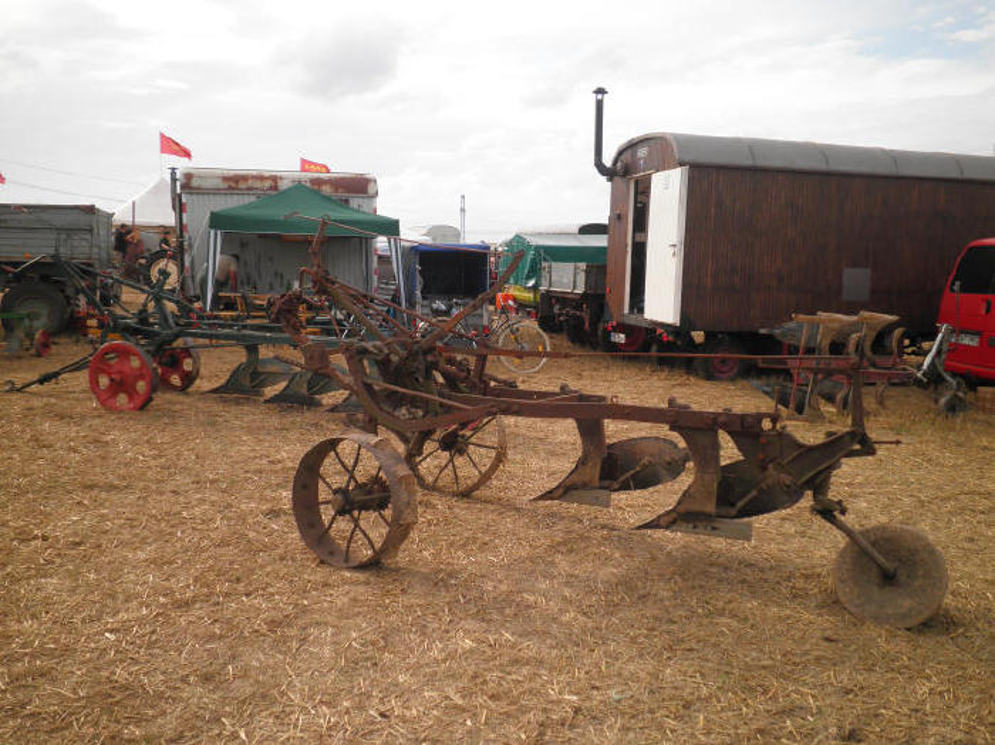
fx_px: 890
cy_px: 372
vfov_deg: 45.4
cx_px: 498
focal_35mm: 31
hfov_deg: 58.4
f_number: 2.9
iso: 64
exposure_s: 1/400
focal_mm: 5.5
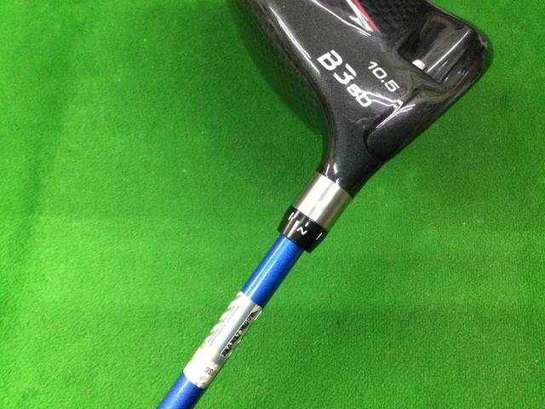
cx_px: 272
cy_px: 204
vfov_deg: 45.4
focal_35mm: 31
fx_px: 488
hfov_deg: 58.4
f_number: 2.4
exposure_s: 1/30
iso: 160
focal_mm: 3.3
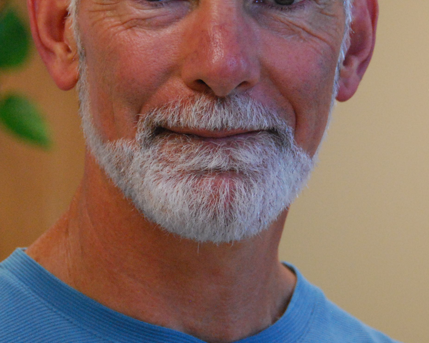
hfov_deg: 8.2
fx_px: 2996
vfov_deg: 6.5
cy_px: 46
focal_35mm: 236
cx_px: 215
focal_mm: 80
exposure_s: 1/125
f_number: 5.3
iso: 1600
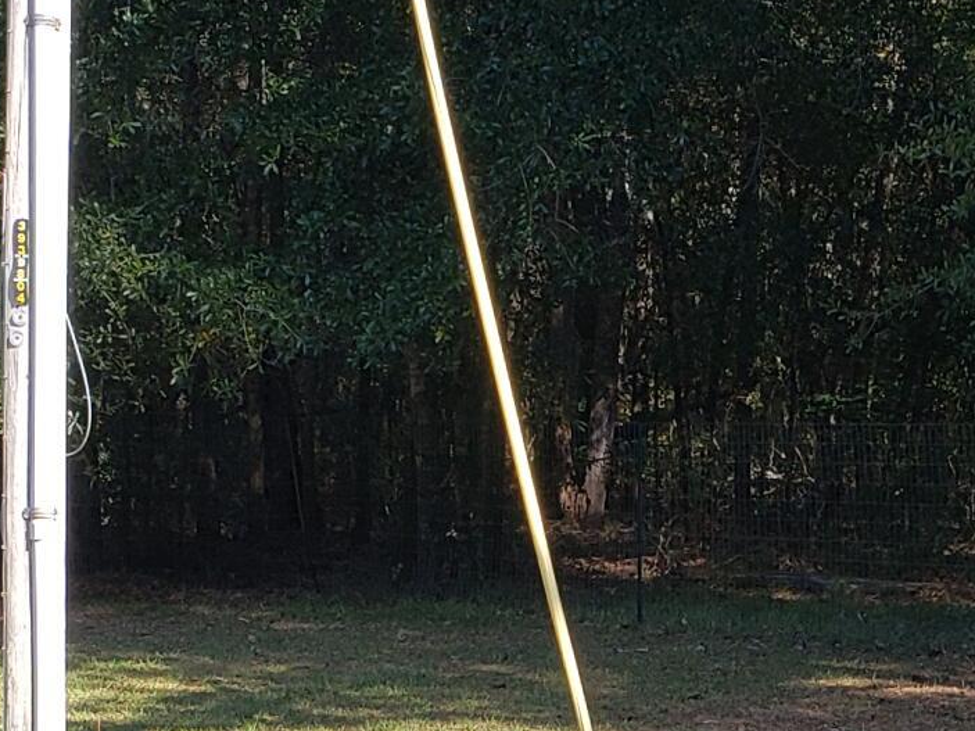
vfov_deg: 12.9
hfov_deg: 17.7
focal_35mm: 111
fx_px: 3126
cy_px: 950
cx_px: 684
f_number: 2.4
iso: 50
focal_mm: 4.3
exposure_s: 1/470
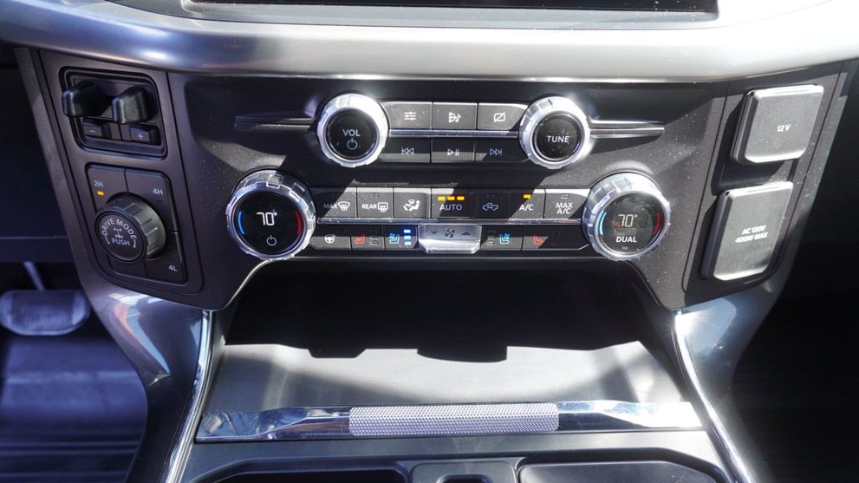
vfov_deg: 44.3
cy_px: 258
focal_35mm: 26
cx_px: 428
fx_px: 592
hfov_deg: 71.9
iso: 250
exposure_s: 1/60
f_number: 4
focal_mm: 16
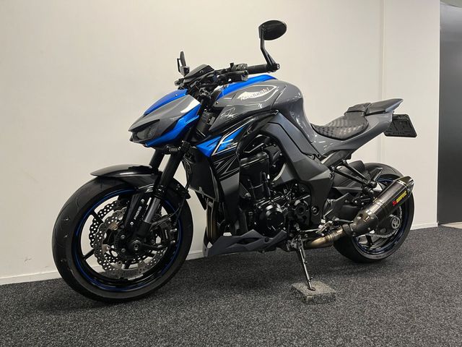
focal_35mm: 26
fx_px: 347
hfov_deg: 67.3
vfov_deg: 53.1
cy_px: 174
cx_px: 231
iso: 100
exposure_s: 1/50
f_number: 1.6
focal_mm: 5.1
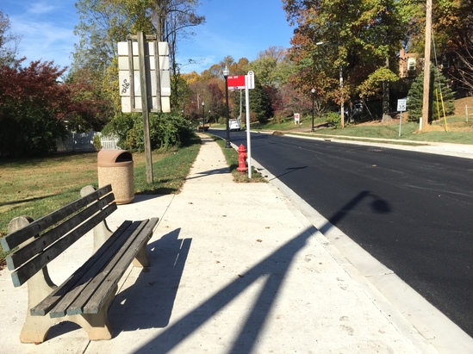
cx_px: 236
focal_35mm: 29
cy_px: 177
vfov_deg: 48.2
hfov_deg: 61.7
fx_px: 396
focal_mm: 4.15
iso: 32
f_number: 2.2
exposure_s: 1/1582
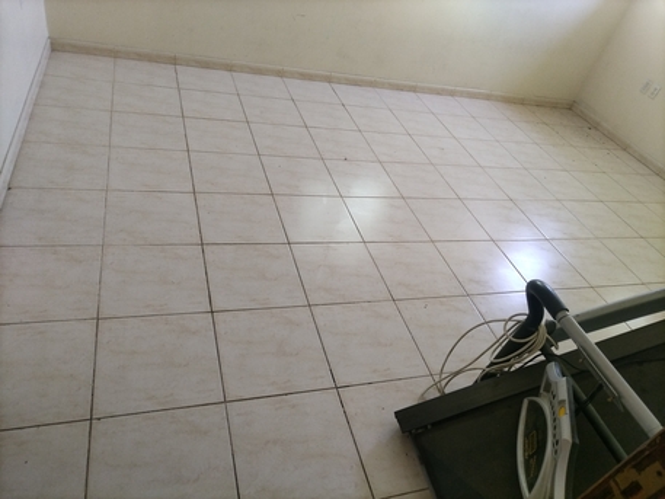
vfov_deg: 53.1
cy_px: 250
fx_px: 500
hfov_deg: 67.3
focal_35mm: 26
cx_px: 332
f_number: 1.8
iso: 1152
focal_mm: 4.7
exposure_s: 1/100
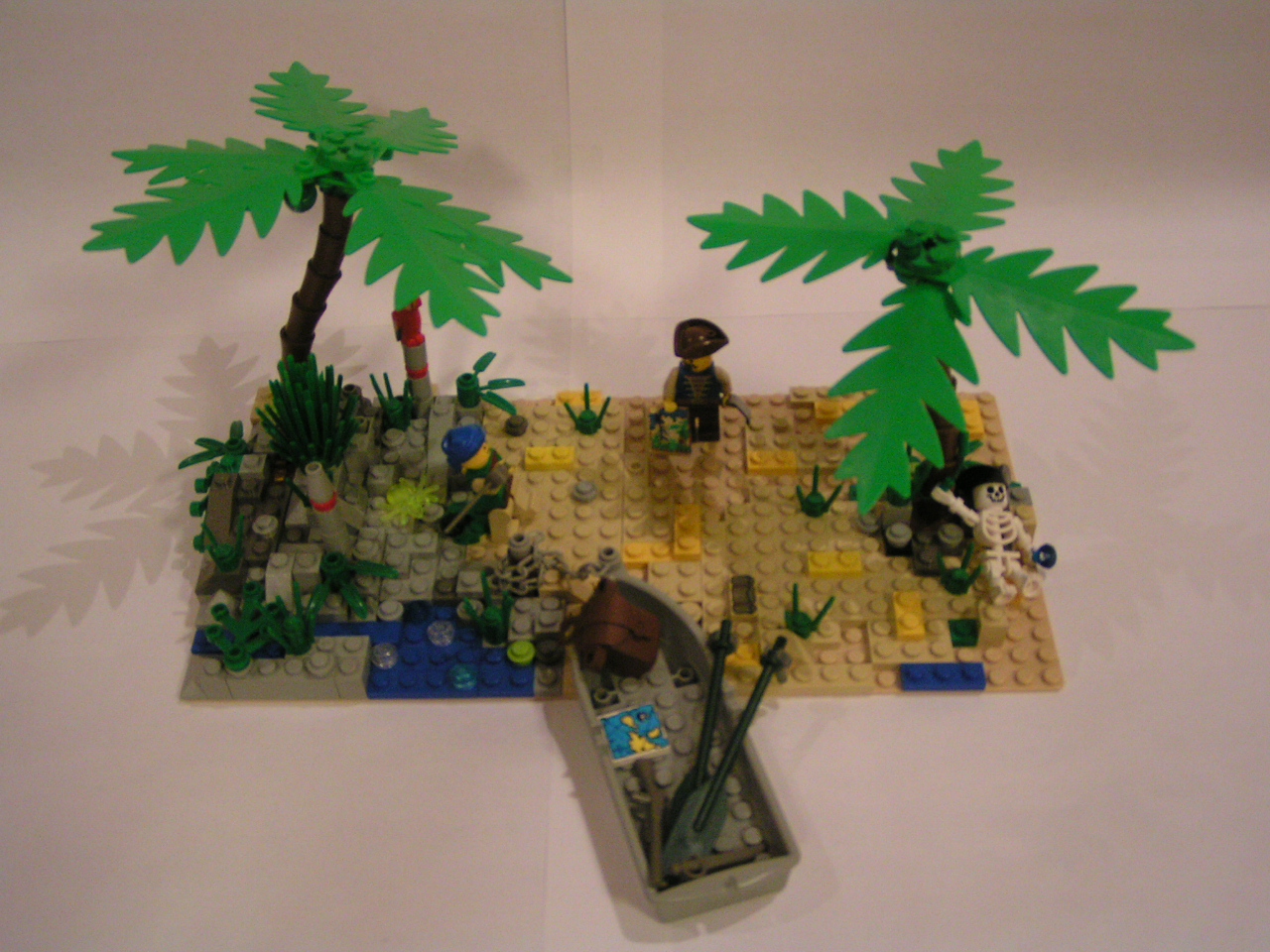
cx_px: 635
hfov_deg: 49.0
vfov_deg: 37.7
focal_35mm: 38
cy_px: 476
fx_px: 1394
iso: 200
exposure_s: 1/25
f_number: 2.8
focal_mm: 5.8
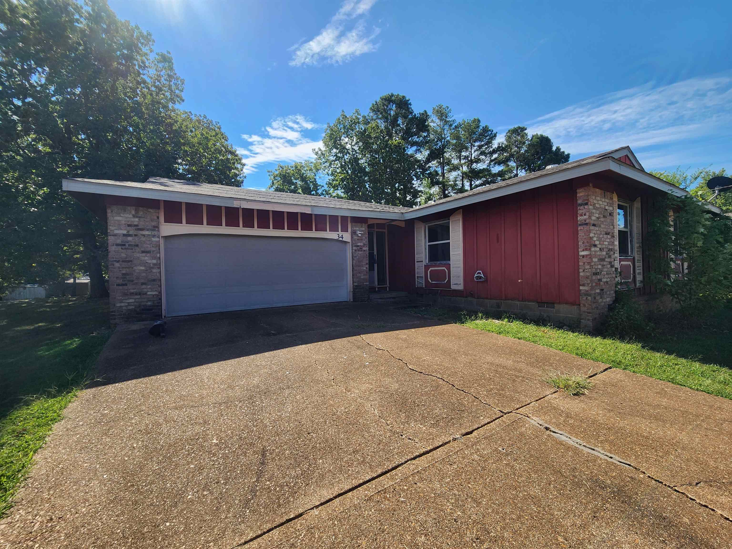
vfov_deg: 89.9
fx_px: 275
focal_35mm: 13
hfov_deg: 106.2
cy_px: 274
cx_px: 366
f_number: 2.2
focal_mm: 2.2
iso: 50
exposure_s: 1/1509
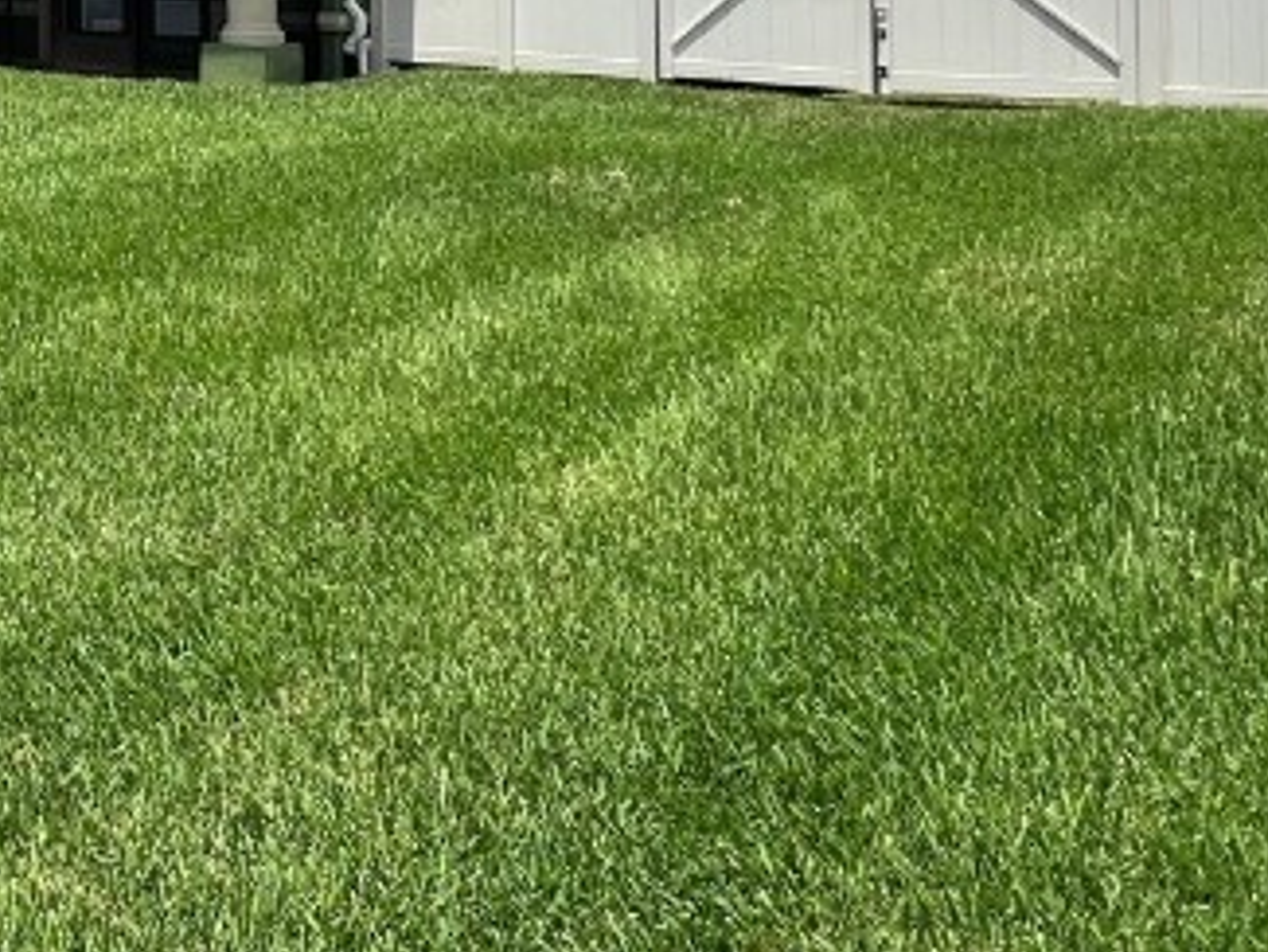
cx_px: -195
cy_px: -105
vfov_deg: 31.1
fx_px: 1502
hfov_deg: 36.8
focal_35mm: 41
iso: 32
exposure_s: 1/1248
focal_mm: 1.57
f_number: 1.8
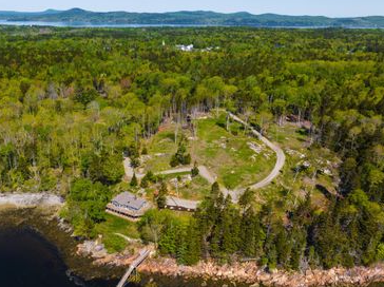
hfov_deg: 54.5
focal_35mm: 33
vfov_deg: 42.7
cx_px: 135
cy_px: 169
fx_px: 366
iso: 100
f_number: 8
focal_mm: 12.29
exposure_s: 1/500
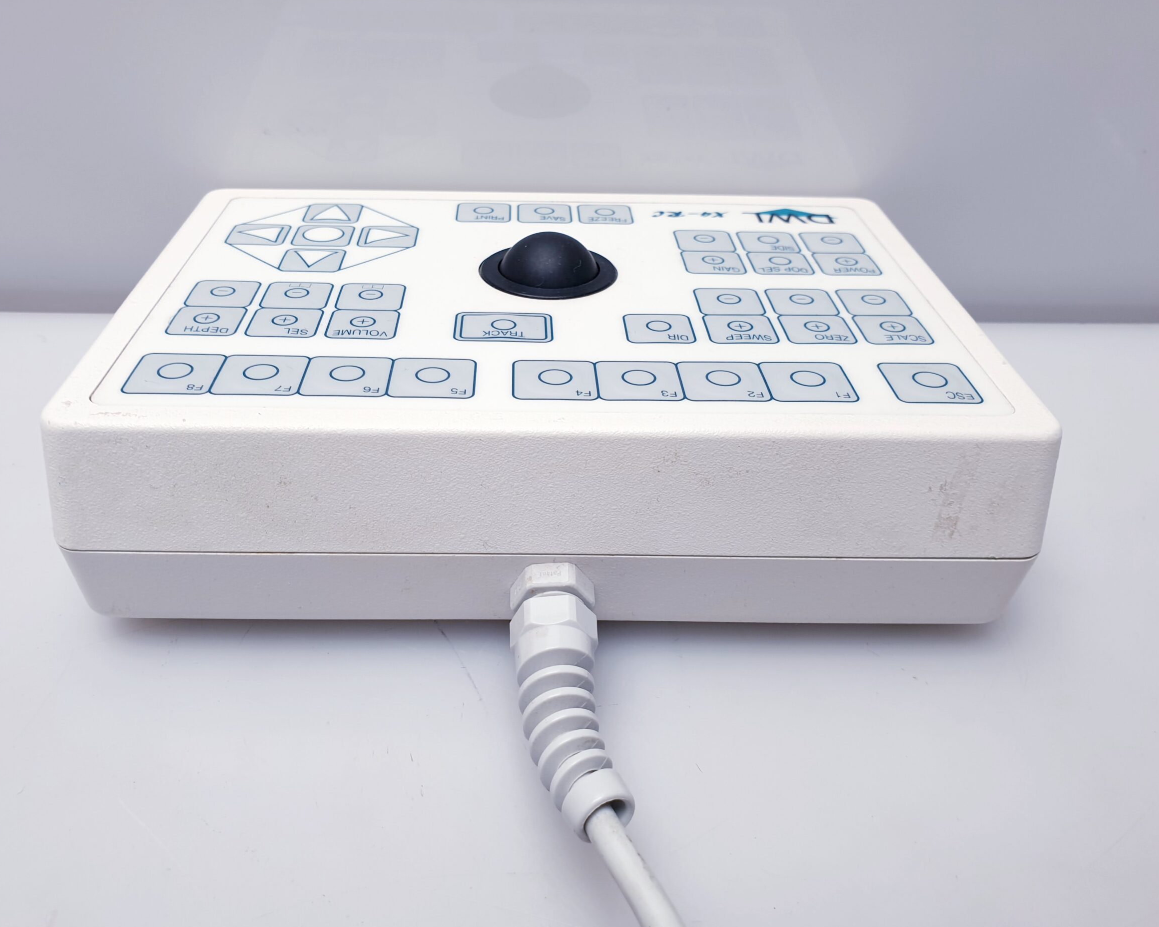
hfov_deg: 62.2
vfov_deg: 51.5
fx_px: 960
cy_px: 474
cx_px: 545
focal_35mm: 28
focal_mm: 4.3
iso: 50
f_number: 2.4
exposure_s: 1/50
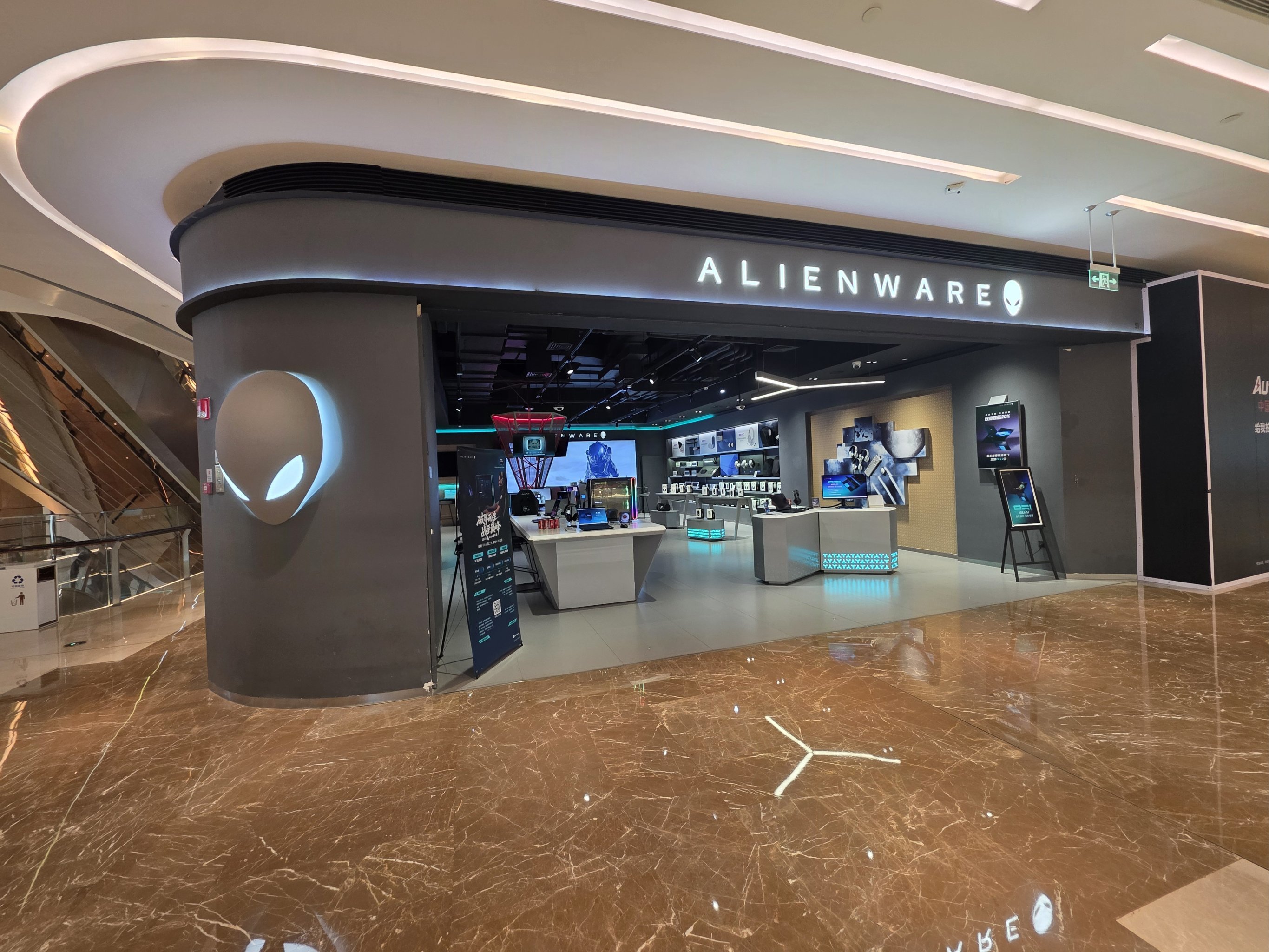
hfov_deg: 106.2
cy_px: 476
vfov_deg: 89.9
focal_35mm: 13
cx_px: 634
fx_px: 477
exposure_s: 1/101
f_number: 1.9
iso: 160
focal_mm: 2.2
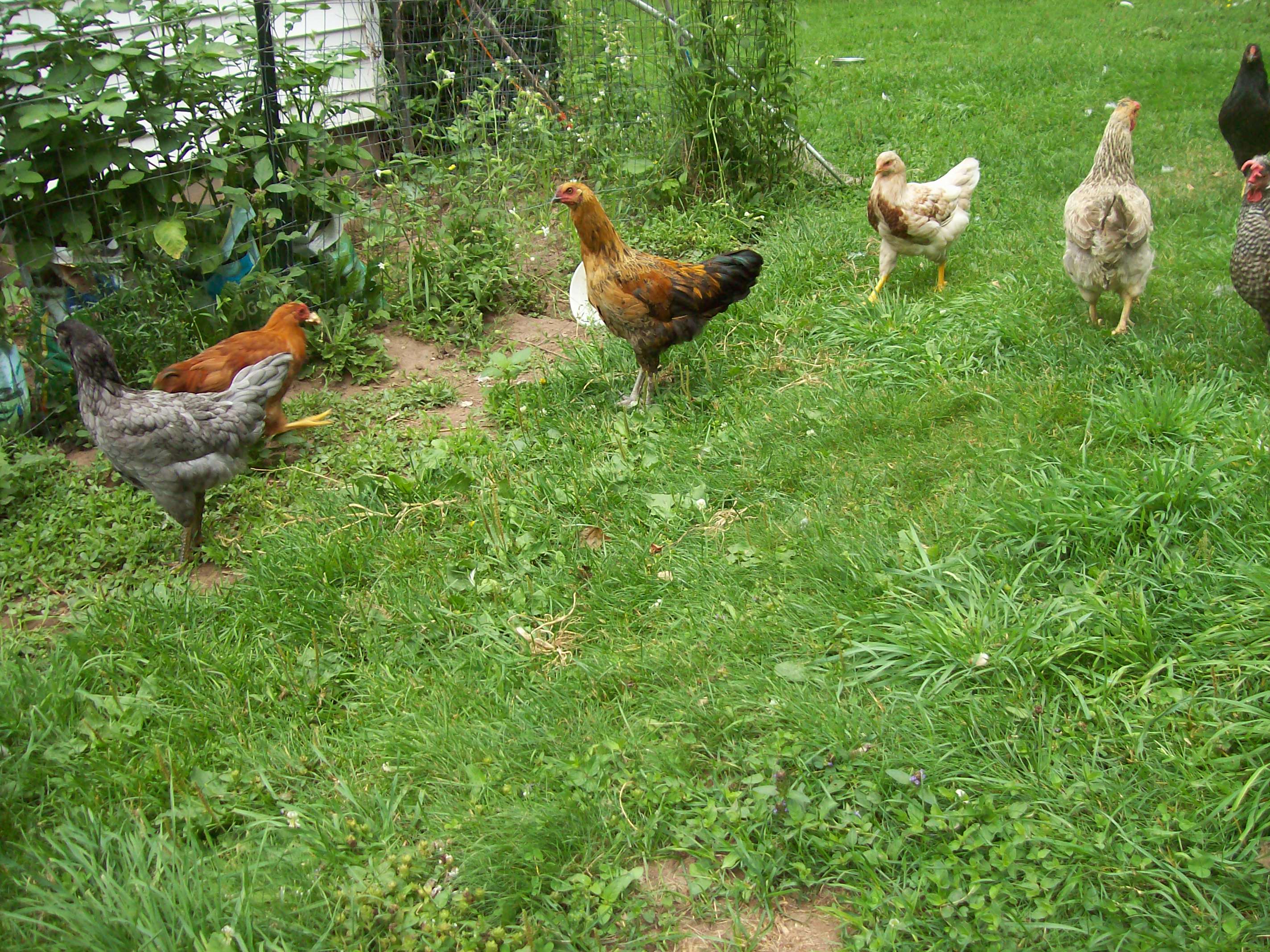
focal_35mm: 36
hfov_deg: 51.4
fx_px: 1320
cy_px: 476
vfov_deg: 39.6
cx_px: 635
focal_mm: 6
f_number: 2.7
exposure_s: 1/164
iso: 80
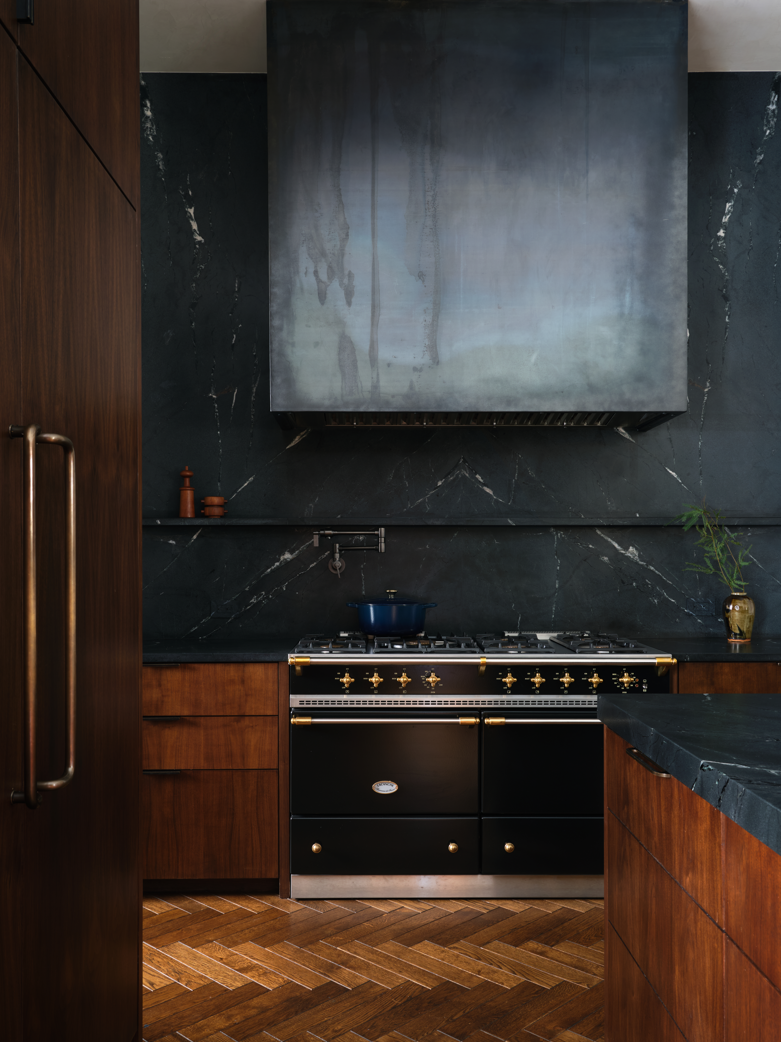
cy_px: 537
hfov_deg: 46.8
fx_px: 902
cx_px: 380
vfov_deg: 60.0
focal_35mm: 30
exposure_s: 10
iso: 160
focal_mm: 35.6
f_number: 16
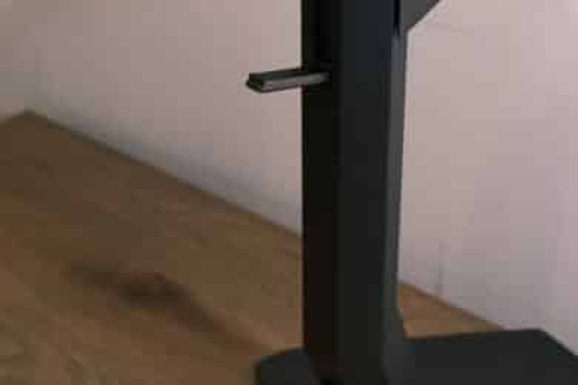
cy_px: 192
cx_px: 289
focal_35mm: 75
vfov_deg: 18.2
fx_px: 1204
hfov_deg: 27.0
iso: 3200
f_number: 8
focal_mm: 50
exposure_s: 1/100
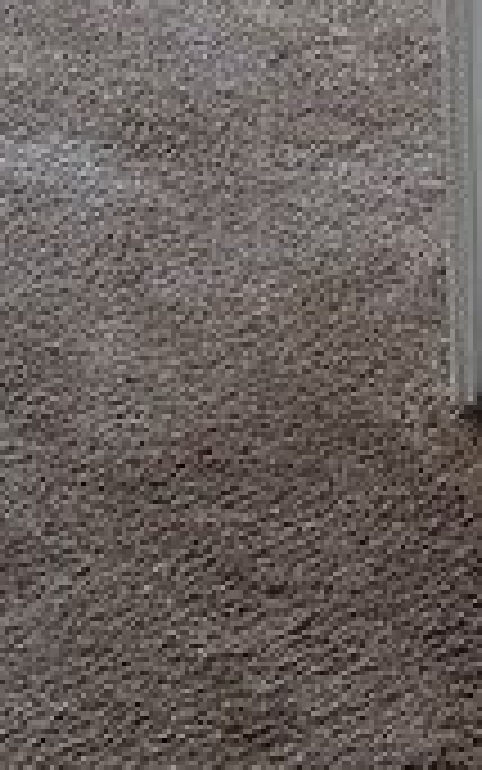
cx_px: 721
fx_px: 3192
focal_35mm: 152
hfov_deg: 8.4
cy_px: -549
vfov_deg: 12.7
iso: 80
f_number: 1.78
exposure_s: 1/212
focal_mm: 6.86
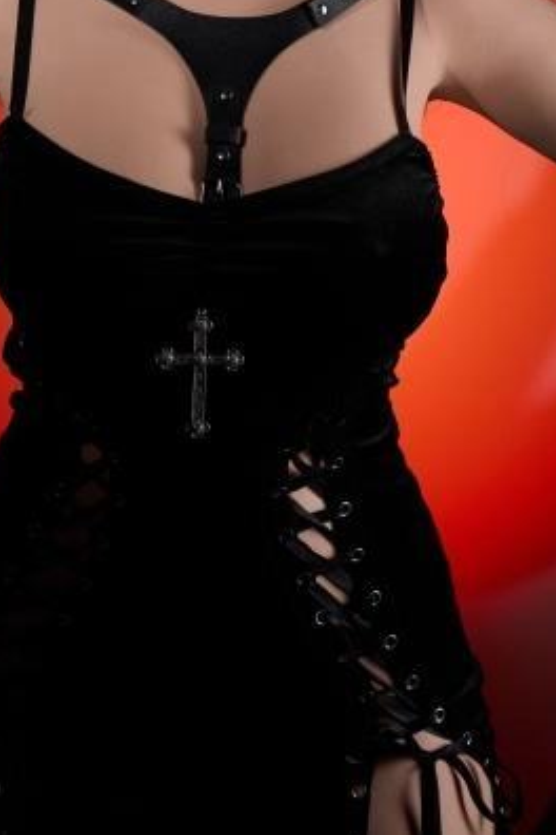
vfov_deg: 12.8
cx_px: 202
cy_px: 127
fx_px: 3683
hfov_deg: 8.6
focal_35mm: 159
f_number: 2.8
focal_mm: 70
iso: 100
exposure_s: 1/160
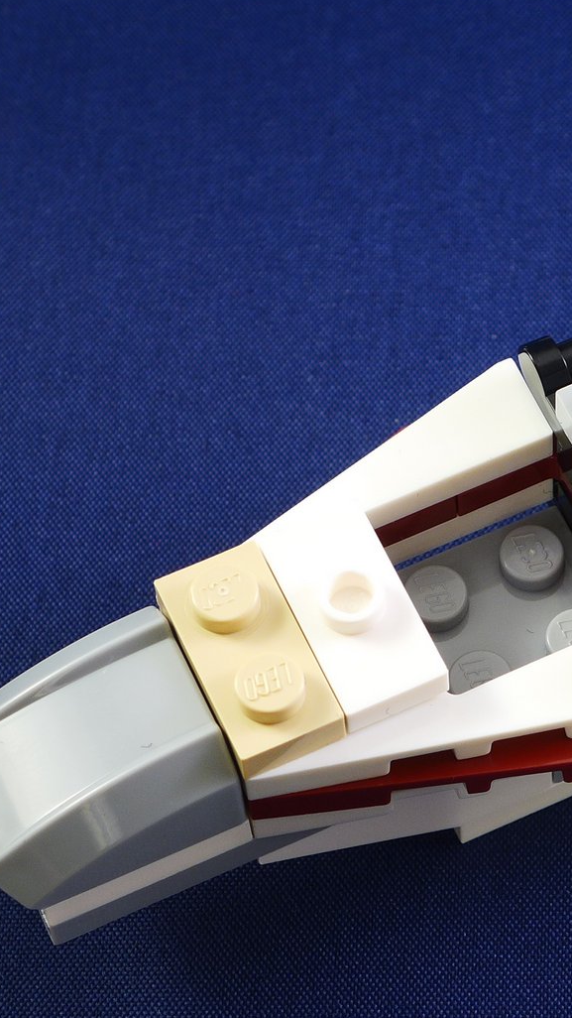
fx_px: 3641
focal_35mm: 135
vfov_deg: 15.9
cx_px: 510
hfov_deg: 9.0
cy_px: 567
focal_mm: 13.7
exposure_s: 1/1.6
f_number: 4
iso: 80
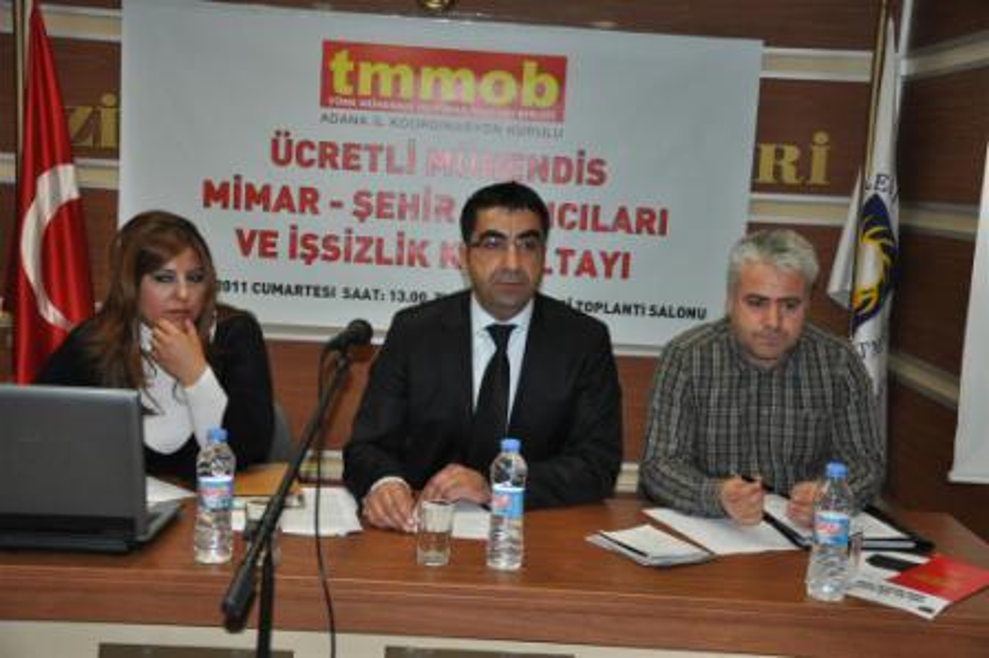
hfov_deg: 46.4
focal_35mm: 42
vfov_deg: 31.8
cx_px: 494
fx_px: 1153
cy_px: 329
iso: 800
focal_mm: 28
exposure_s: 1/60
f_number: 4
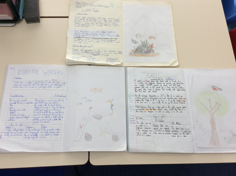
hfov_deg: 56.9
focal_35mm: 32
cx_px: 118
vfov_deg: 44.1
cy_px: 88
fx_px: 218
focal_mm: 3.3
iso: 64
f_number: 2.4
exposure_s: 1/100
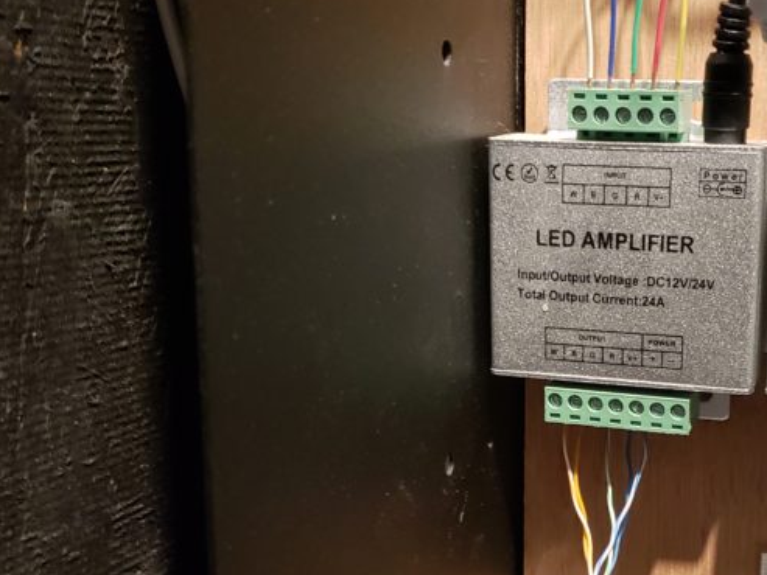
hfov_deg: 34.6
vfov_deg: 26.7
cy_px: 440
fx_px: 1197
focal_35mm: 54
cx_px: 593
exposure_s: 1/10
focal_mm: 4.3
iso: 640
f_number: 1.5
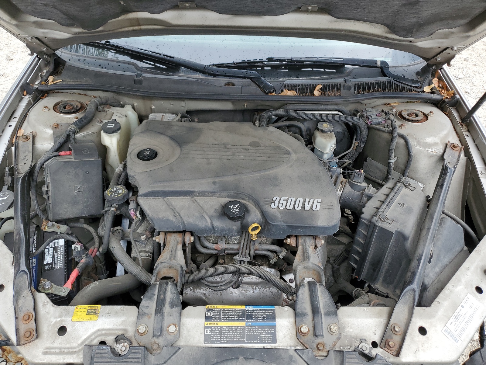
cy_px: 182
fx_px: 365
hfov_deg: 67.3
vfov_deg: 53.1
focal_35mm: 26
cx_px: 243
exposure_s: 1/667
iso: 50
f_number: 1.5
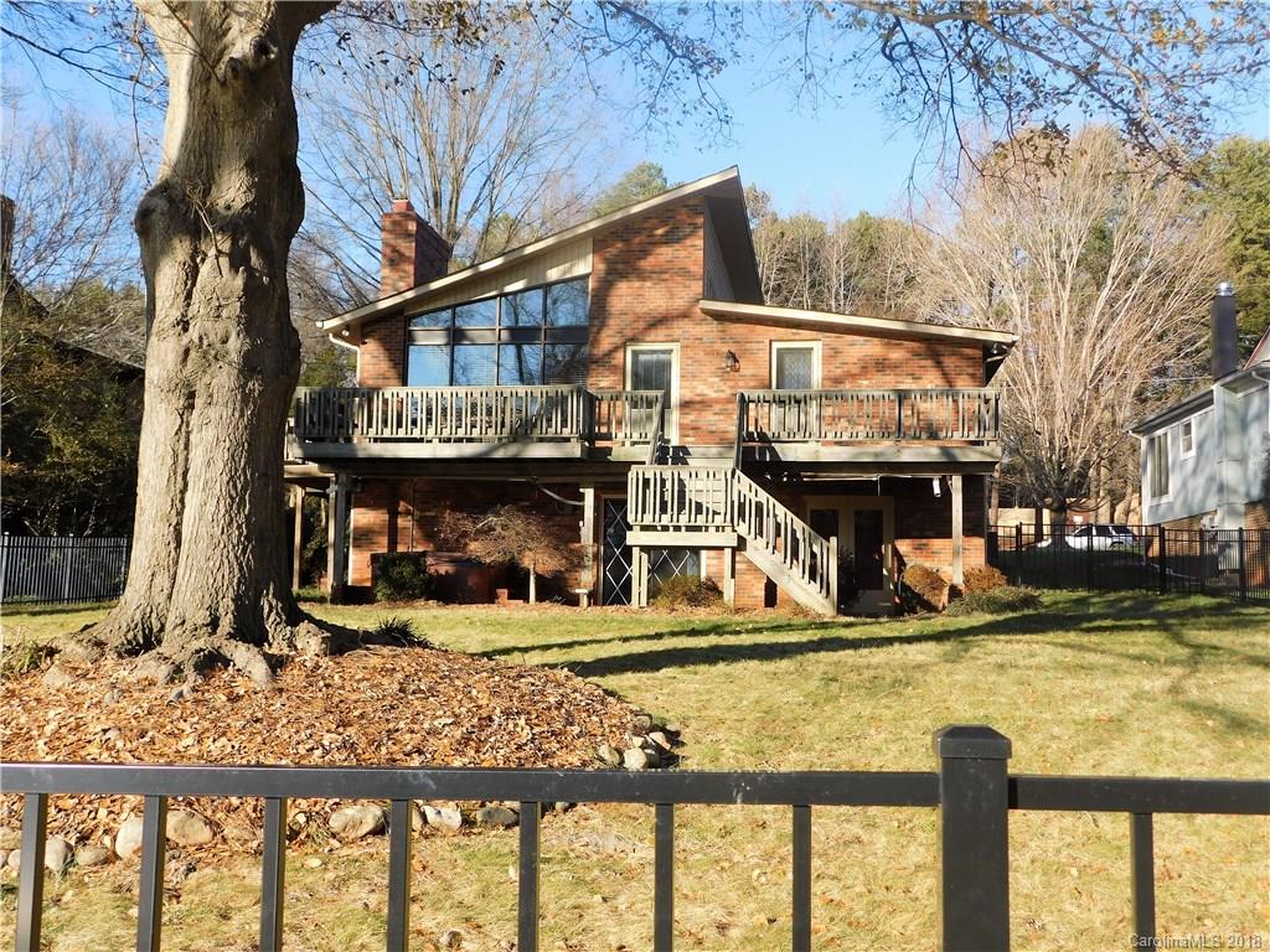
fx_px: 1321
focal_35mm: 36
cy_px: 476
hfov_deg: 51.4
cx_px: 635
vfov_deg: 39.7
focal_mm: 6.3
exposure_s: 1/500
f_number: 3.5
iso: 125
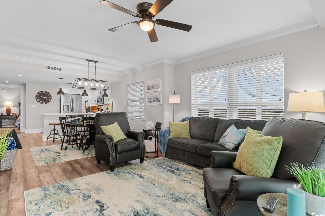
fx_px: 162
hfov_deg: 90.0
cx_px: 162
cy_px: 108
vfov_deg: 67.4
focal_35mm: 18
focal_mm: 12
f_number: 4.8
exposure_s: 1/5
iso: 100
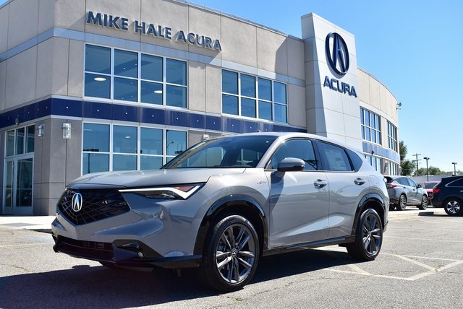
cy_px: 154
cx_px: 232
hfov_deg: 51.2
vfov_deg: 35.6
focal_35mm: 38
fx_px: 483
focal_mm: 25
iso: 100
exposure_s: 1/250
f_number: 8
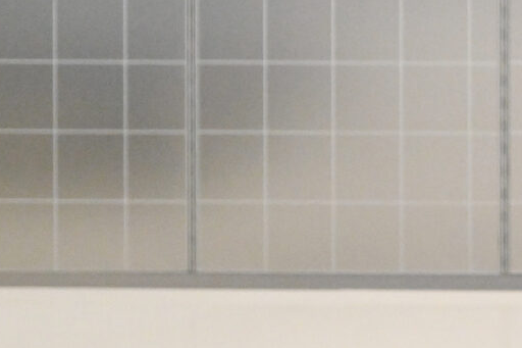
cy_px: -355
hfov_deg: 11.8
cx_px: 1135
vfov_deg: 8.6
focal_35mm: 150
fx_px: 2174
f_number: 4
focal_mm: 30
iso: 3200
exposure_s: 1/400
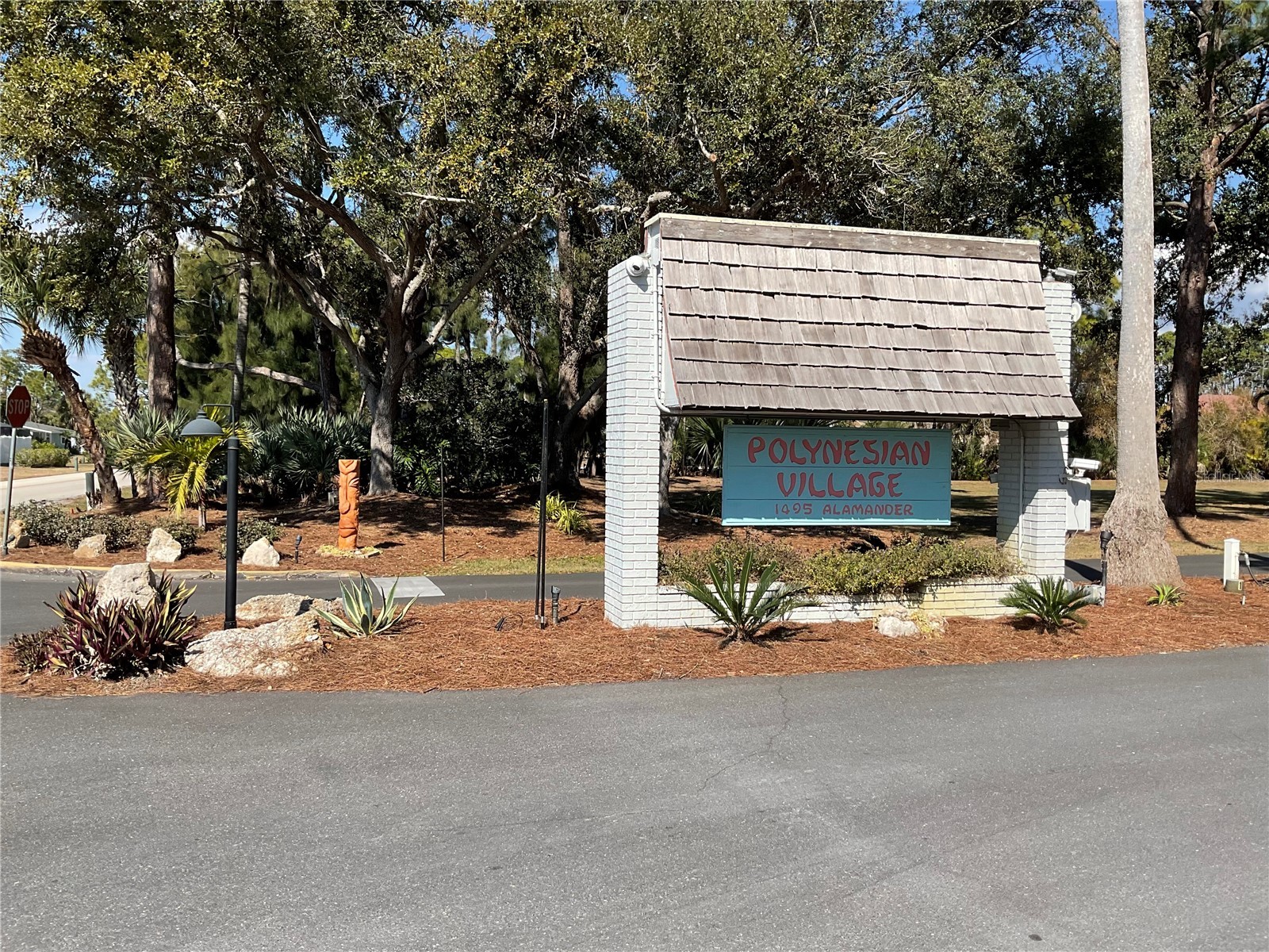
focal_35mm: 29
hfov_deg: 61.7
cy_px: 476
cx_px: 634
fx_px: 1063
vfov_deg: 48.2
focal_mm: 3
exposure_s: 1/1984
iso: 16
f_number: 1.8
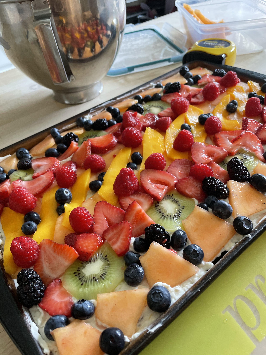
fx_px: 266
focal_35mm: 26
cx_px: 133
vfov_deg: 67.3
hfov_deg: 53.1
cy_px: 178
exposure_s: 1/60
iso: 160
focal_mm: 4.2
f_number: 1.6
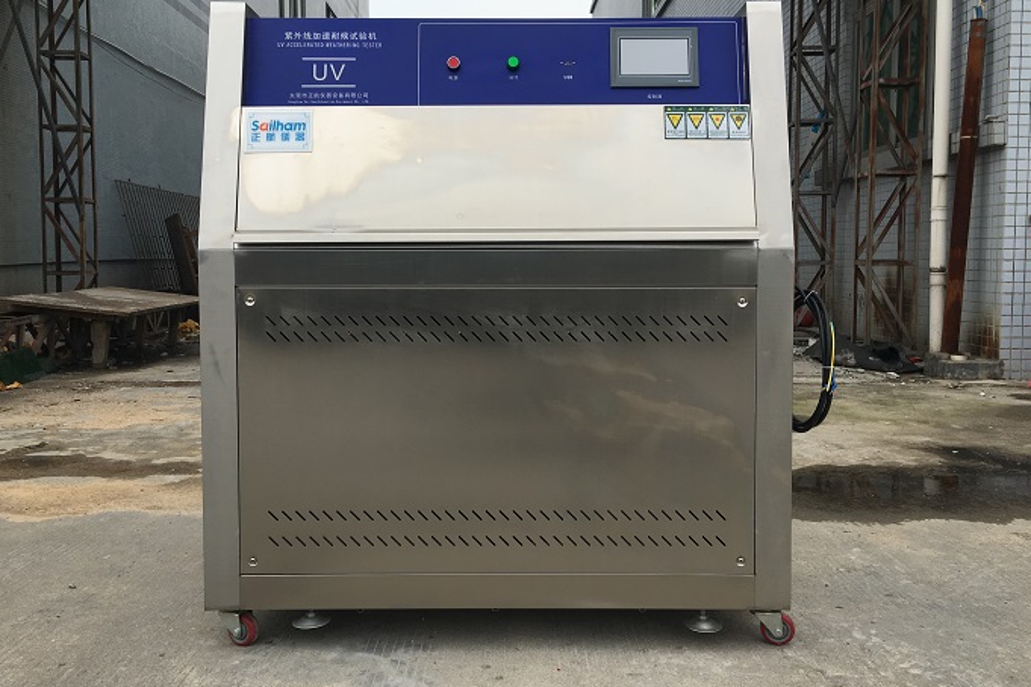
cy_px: 319
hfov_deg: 60.3
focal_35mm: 31
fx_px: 888
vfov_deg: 42.3
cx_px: 510
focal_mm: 4.15
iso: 25
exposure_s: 1/962
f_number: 2.2
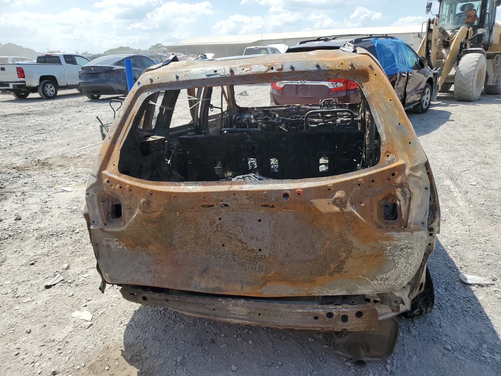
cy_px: 188
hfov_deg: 67.3
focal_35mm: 26
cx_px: 250
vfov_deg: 53.1
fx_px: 376
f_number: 1.5
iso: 50
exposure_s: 1/3333
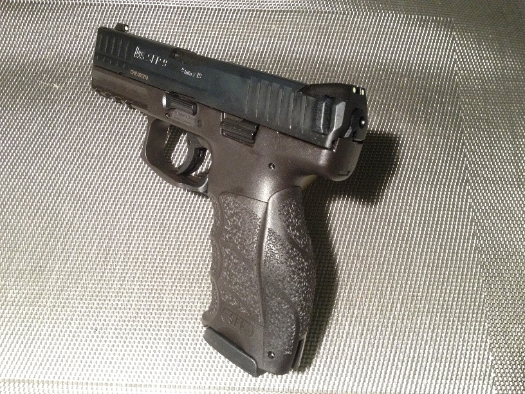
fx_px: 531
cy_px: 197
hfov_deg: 52.6
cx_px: 262
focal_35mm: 35
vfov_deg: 40.7
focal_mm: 4.28
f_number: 2.4
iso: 400
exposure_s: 1/20
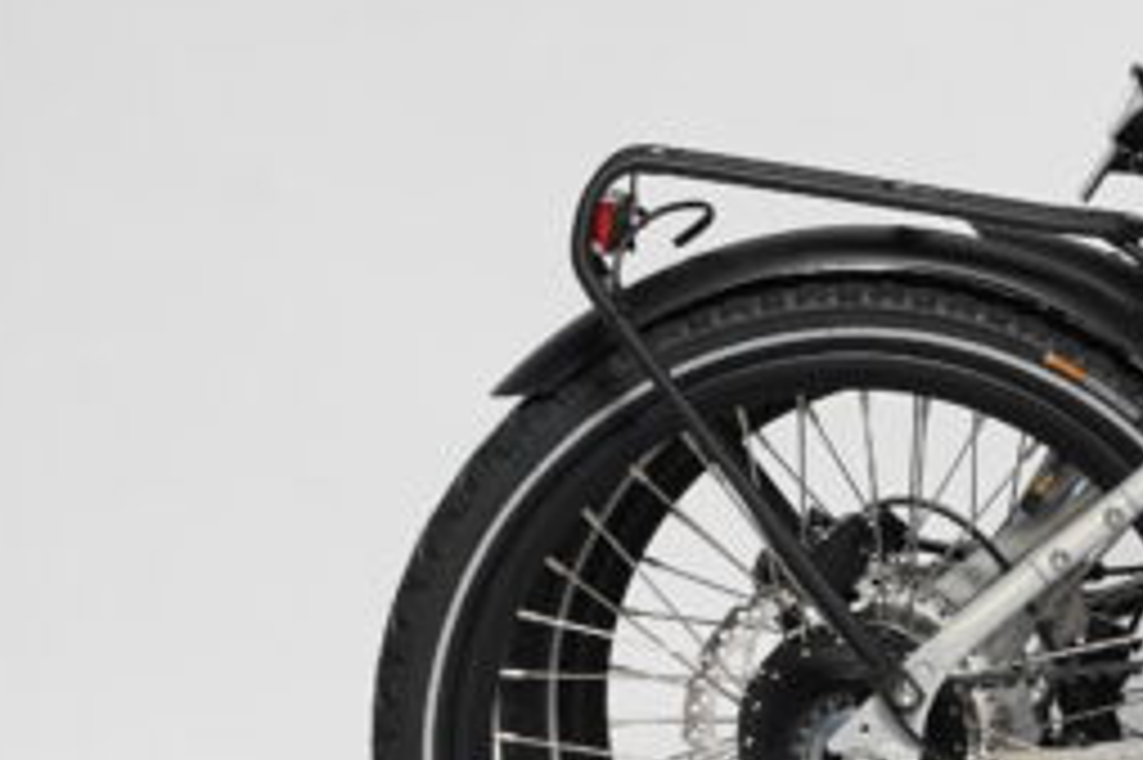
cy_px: 441
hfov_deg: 16.2
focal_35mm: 123
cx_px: 1210
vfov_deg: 11.1
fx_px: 3903
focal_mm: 35
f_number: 7.1
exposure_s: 1/125
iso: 1000
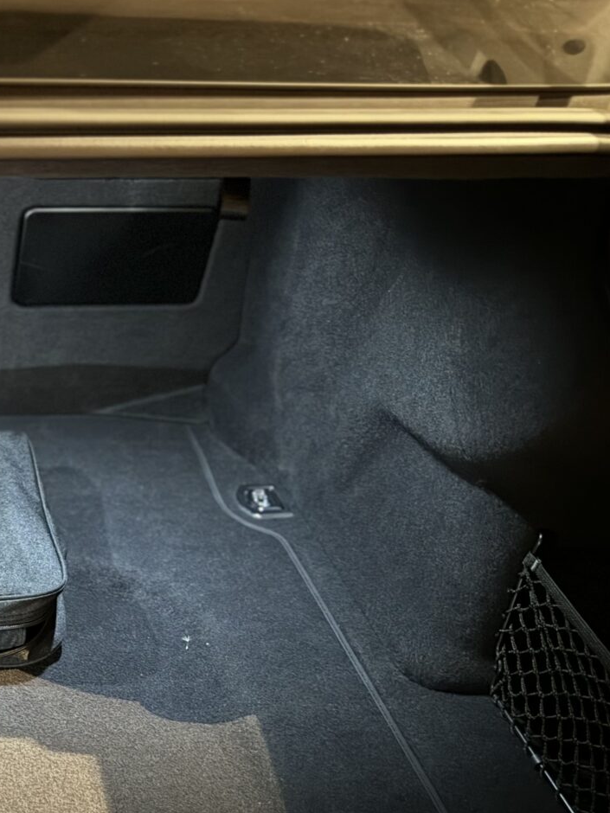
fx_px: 1151
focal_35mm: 49
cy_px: 565
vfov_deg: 38.3
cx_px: -122
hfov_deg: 26.4
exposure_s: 1/9
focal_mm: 6.76
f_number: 1.78
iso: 1600
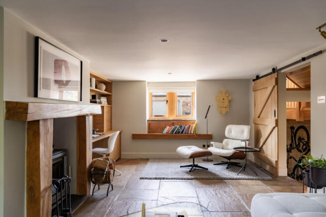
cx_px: 163
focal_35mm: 24
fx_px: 217
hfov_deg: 73.7
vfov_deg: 53.2
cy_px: 108
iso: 200
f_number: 7.1
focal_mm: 24
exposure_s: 1/20
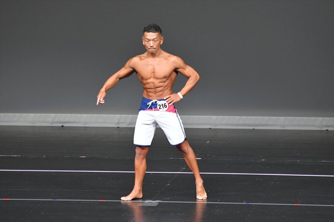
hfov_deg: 6.0
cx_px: 167
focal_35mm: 345
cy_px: 111
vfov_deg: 4.0
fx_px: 3199
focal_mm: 230
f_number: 5.6
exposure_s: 1/400
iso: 5000
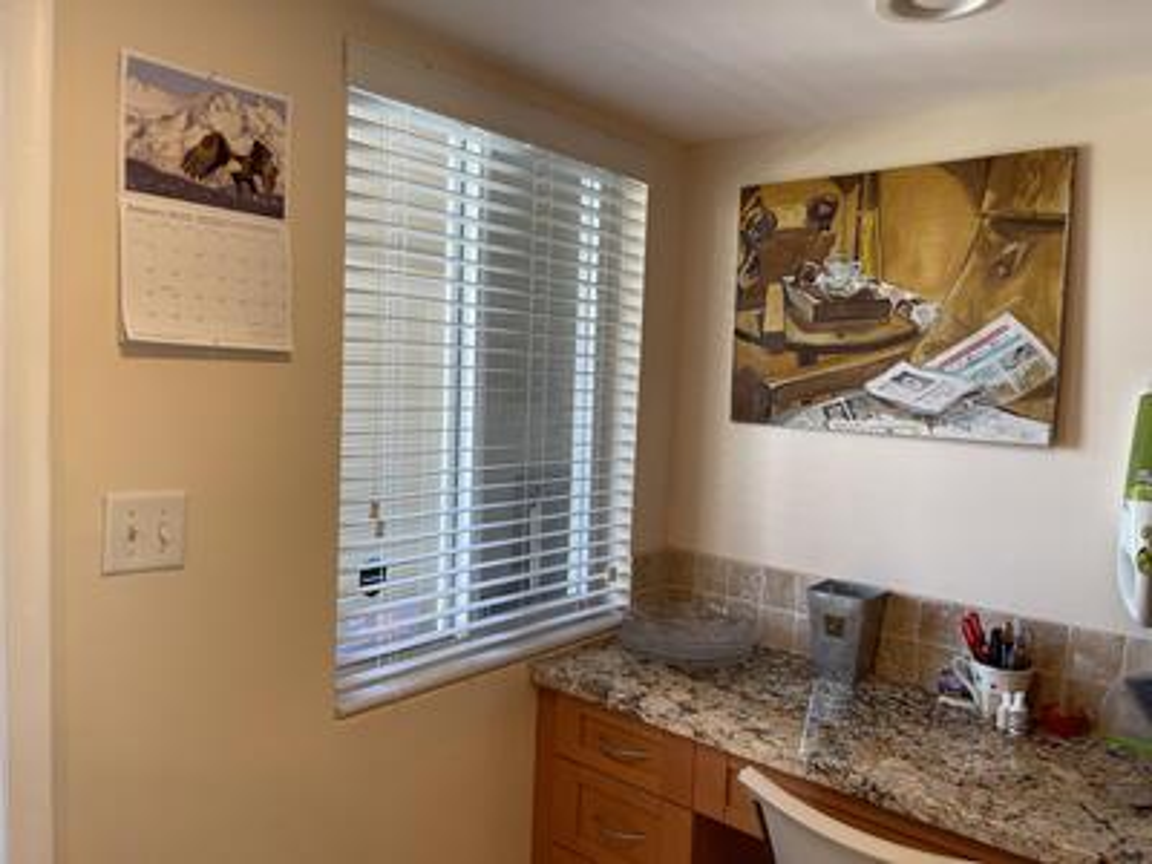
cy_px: 432
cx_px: 576
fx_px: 865
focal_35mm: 26
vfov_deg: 53.1
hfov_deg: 67.3
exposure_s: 1/120
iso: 80
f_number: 1.6
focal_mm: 5.1
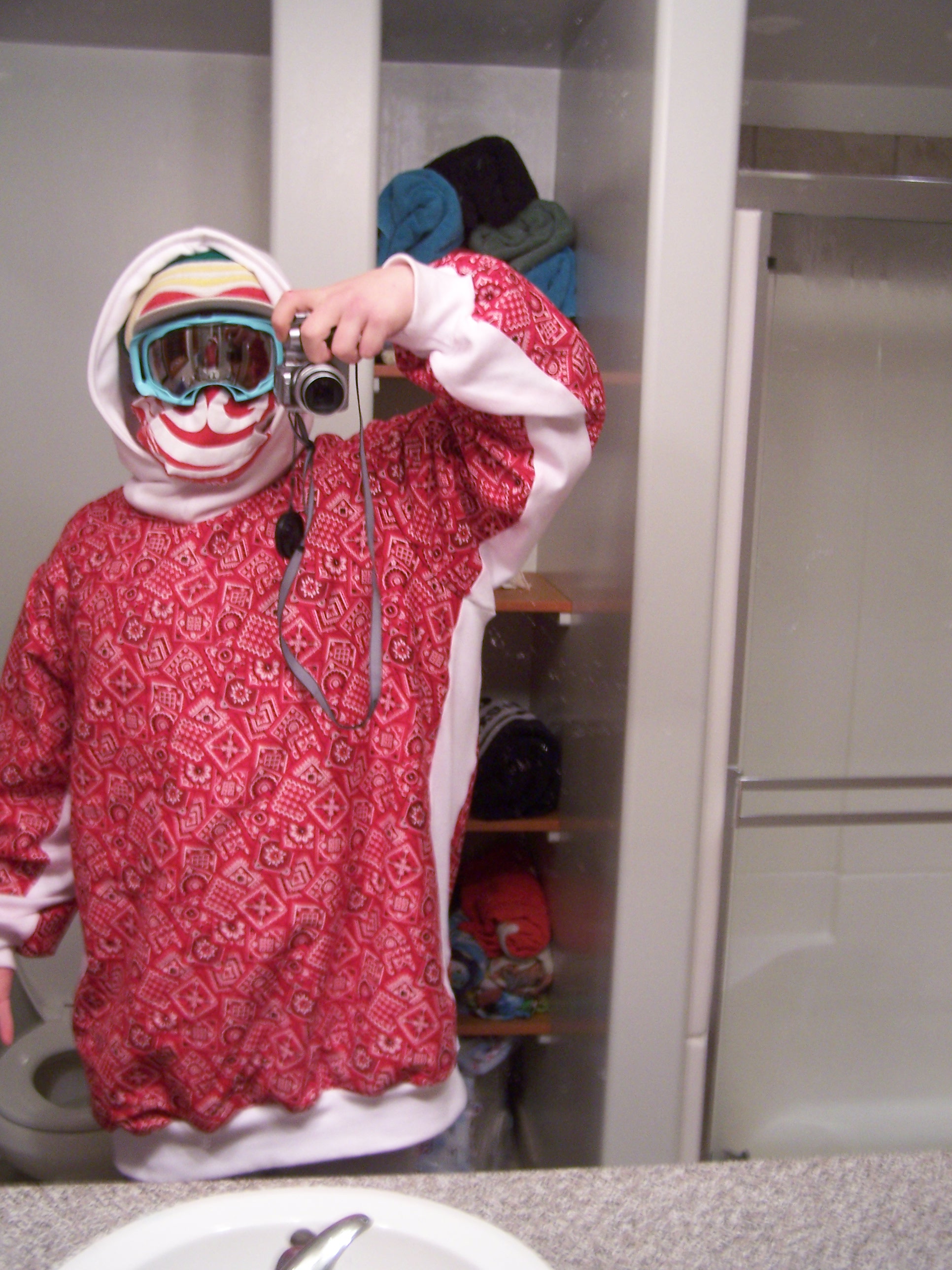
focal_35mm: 38
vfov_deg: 49.0
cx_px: 476
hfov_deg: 37.7
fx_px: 1393
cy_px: 635
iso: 140
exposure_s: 1/15
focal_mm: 6.3
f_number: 2.8
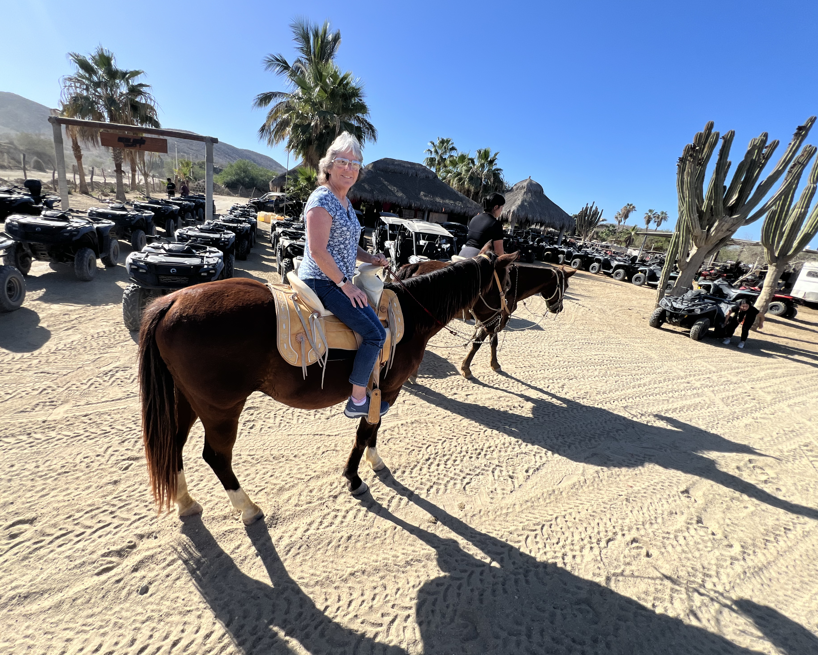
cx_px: 368
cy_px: 326
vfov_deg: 88.0
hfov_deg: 100.4
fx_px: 339
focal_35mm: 14
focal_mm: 1.57
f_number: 1.8
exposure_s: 1/840
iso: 32
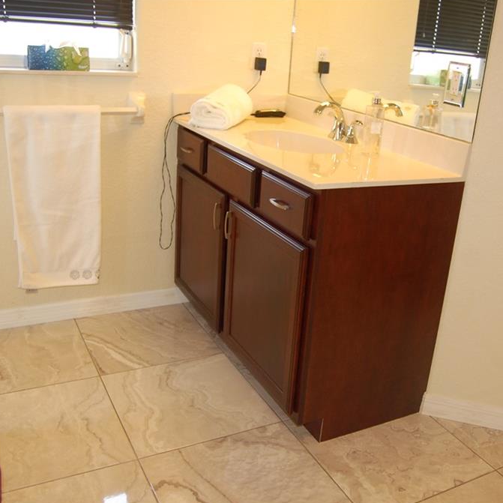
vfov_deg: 47.2
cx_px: 276
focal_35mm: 35
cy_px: 252
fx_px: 575
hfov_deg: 47.2
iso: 400
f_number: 3.5
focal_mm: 18
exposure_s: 1/60
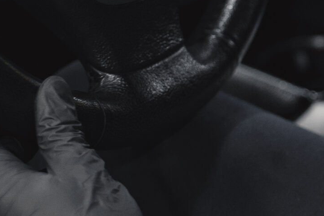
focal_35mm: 182
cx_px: 284
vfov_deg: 7.4
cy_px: -112
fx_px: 1638
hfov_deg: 11.2
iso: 800
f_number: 2.8
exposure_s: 1/320
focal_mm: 51
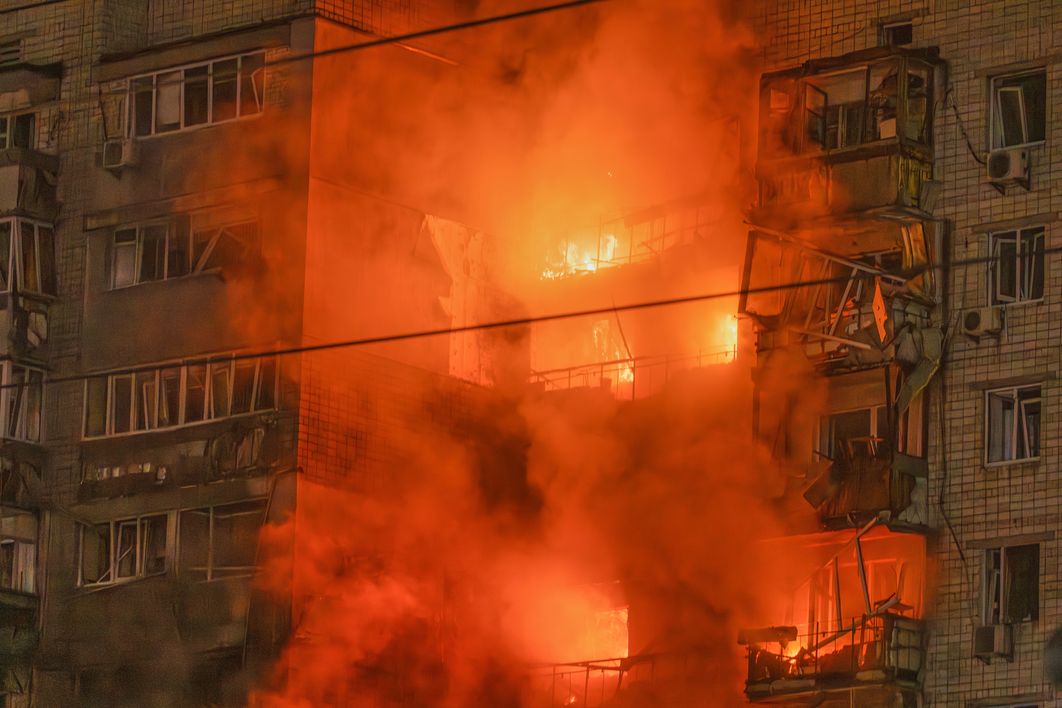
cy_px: 354
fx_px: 5900
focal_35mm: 200
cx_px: 531
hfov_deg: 10.3
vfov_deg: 6.9
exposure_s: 1/15
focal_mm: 200
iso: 2000
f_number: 2.8
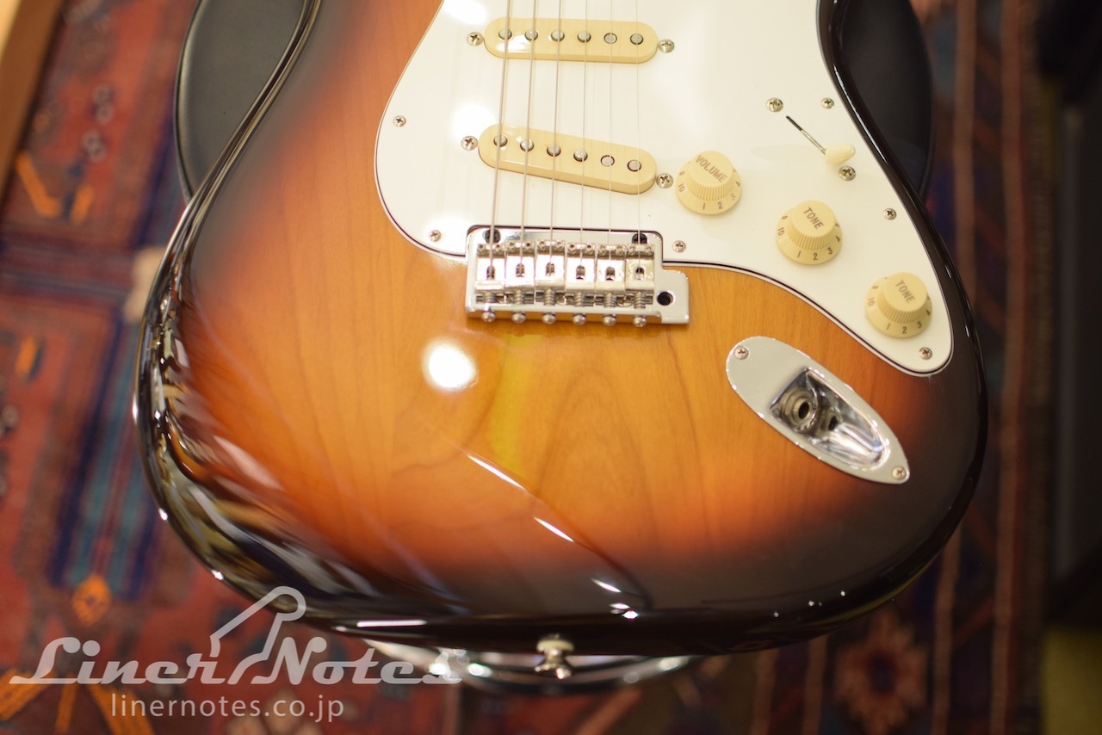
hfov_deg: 37.8
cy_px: 368
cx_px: 551
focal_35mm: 52
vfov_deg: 25.8
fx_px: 1607
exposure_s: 1/80
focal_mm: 35
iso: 400
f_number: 1.8
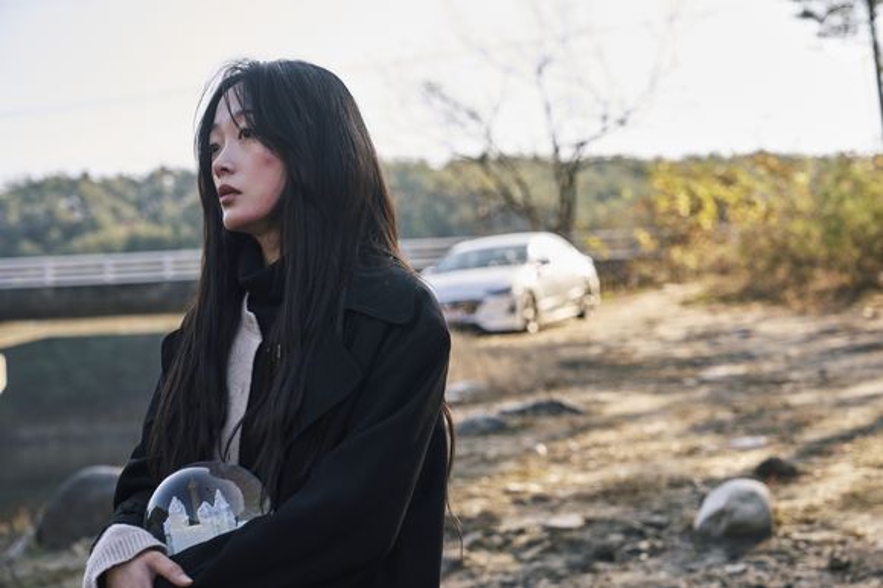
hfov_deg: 31.9
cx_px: 442
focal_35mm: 63
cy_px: 294
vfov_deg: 21.5
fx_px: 1544
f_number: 4.5
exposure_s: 1/400
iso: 250
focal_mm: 63
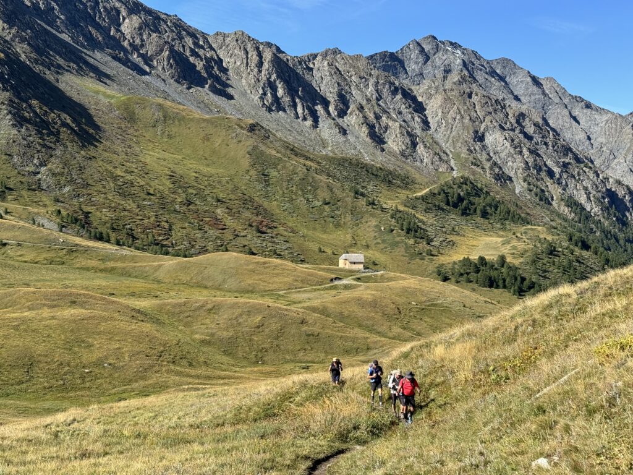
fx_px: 878
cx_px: 316
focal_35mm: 48
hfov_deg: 39.7
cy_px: 238
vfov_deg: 30.3
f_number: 1.78
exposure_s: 1/2331
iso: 64
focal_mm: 6.76
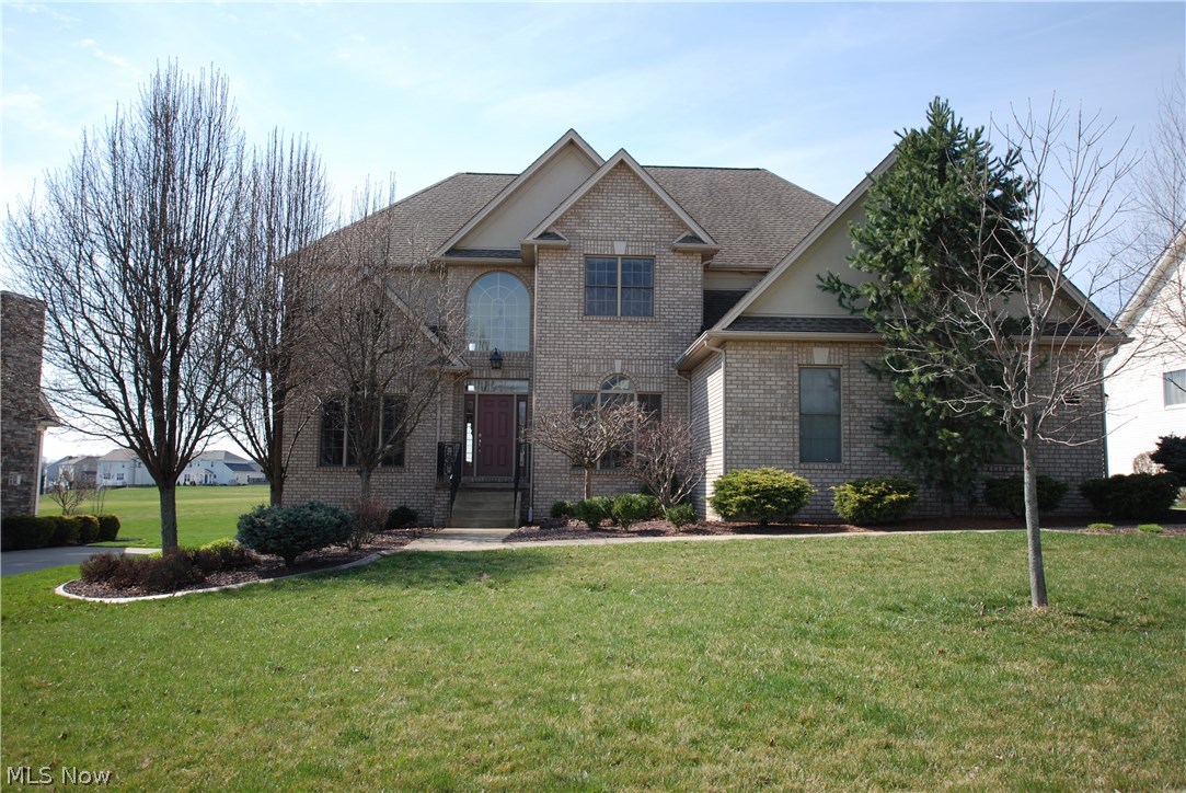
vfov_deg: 43.7
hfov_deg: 61.9
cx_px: 593
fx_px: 989
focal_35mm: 30
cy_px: 396
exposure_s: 1/500
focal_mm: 20
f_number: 3.5
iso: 100
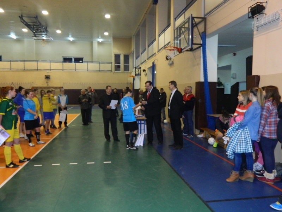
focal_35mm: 28
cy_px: 106
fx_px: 228
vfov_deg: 49.7
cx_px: 141
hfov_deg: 63.4
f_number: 3.2
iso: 400
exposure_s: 1/30
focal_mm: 5.1
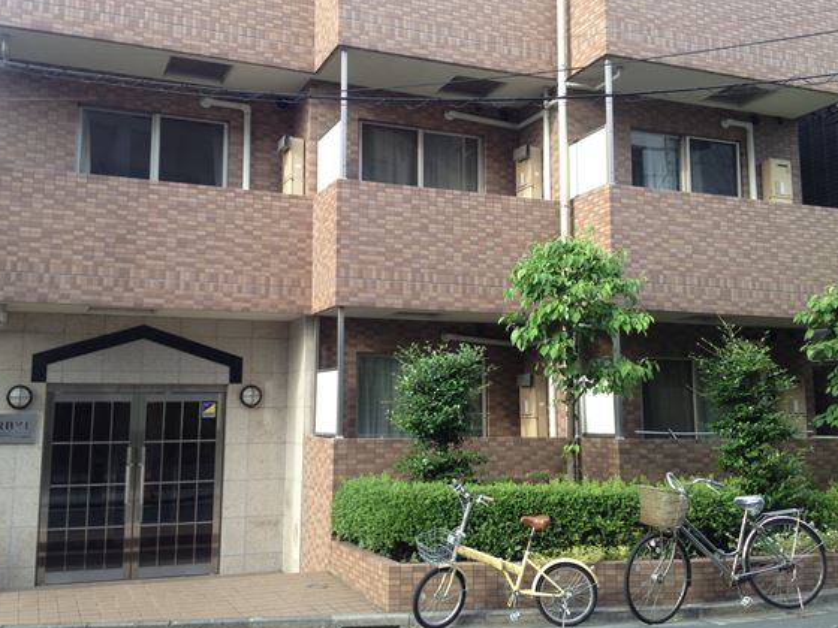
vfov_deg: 35.9
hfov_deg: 46.8
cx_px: 407
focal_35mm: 40
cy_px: 278
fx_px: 968
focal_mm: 4.28
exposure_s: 1/130
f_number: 2.4
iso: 50
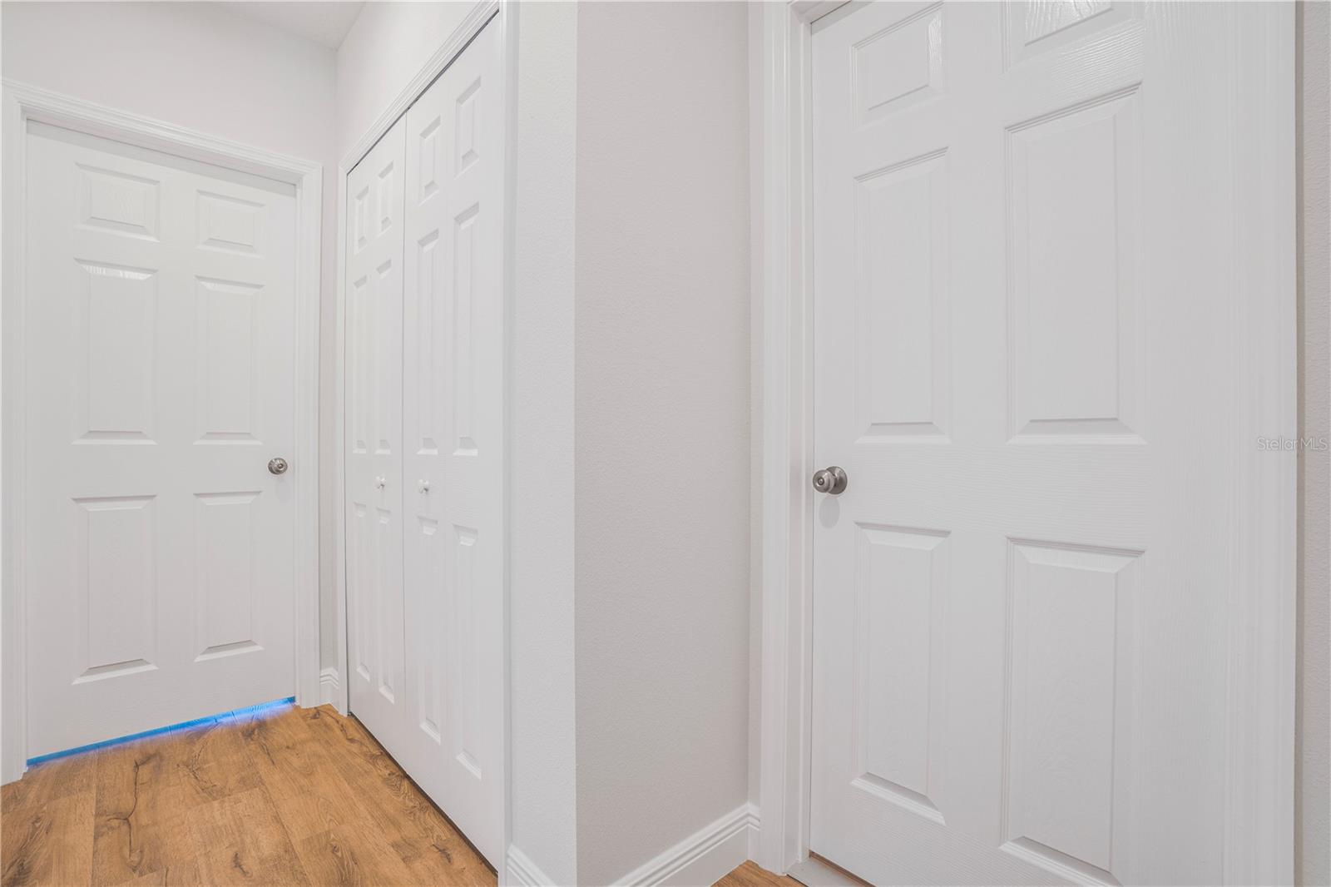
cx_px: 666
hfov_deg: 100.4
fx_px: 554
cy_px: 444
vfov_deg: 77.3
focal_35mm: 15
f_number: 11
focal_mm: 10
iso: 100
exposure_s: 1
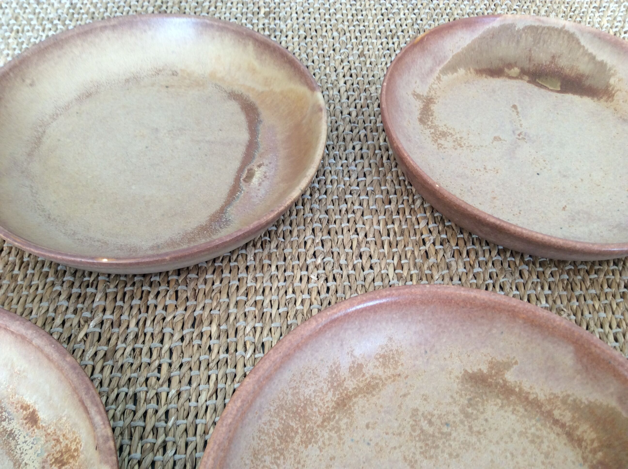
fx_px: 580
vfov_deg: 44.1
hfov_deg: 56.9
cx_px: 314
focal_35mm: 32
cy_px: 234
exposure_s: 1/25
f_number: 2.4
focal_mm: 3.3
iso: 40
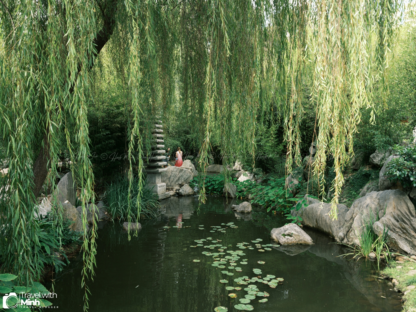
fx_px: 336
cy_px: 156
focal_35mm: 28
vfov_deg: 49.7
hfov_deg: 63.4
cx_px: 208
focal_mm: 35
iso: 500
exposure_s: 1/200
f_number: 4
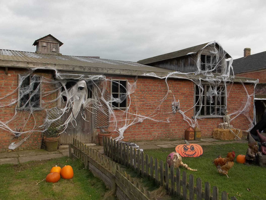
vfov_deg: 42.9
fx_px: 254
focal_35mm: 33
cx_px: 133
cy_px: 100
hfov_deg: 55.4
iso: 80
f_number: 8
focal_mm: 5.9
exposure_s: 1/100
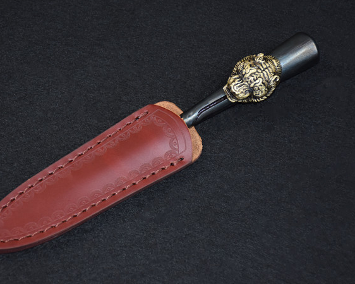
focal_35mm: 147
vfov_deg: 10.5
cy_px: 135
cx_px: 133
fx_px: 1540
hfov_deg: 13.1
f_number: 5
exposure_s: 1/60
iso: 500
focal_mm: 75
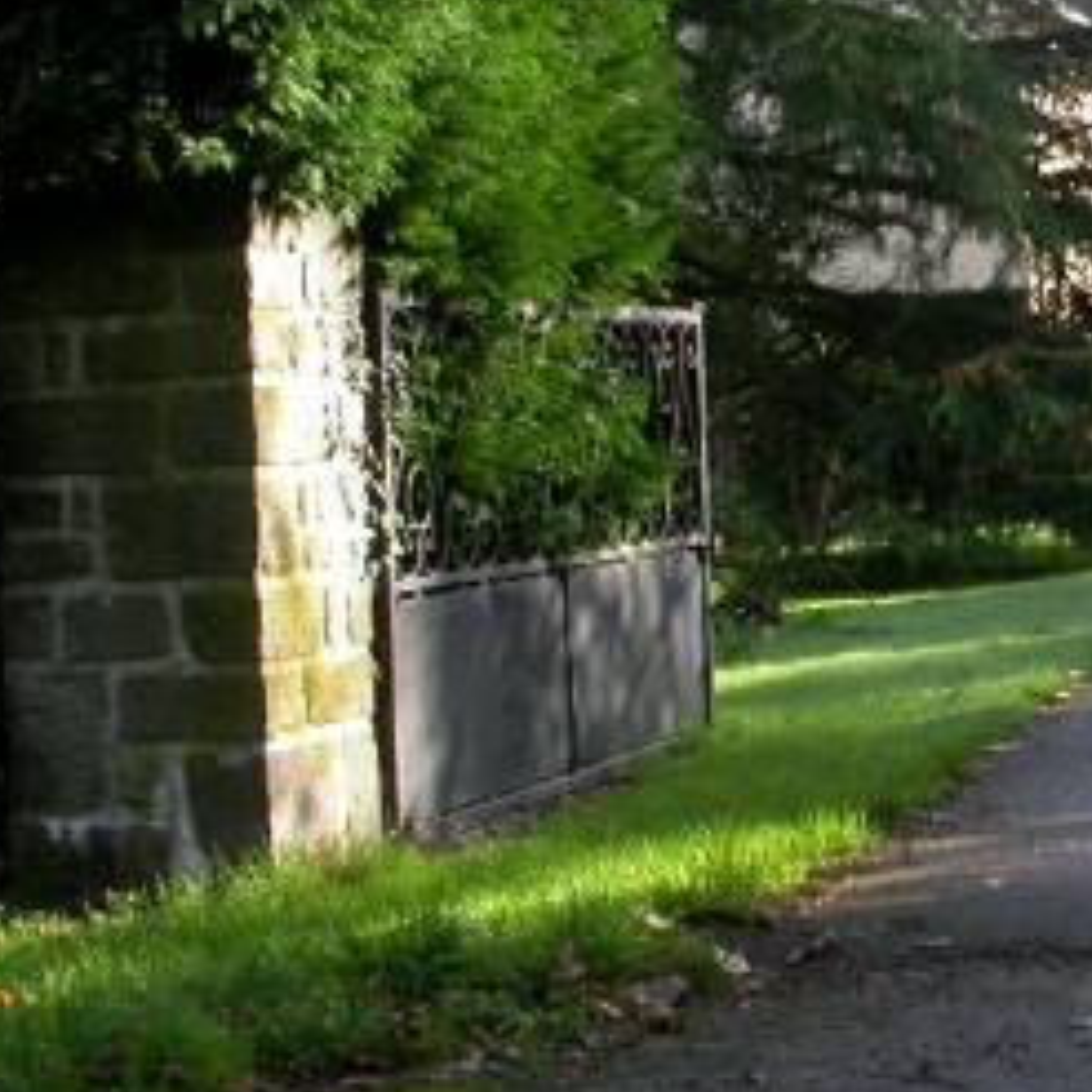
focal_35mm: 93
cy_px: 368
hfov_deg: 18.1
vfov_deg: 18.6
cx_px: 1128
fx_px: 3319
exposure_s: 1/95.4
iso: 100
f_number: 4.7
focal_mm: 7.85
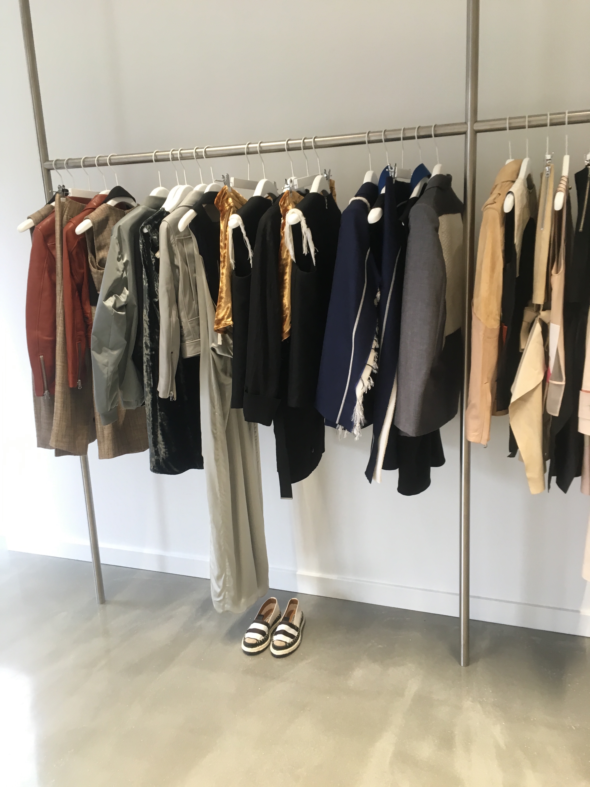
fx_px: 659
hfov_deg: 48.2
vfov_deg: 61.7
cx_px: 295
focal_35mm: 29
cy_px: 394
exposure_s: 1/30
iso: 50
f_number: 2.2
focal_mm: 4.15
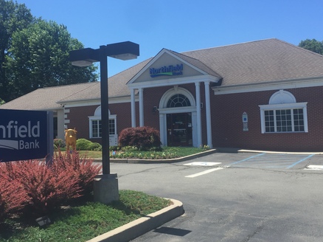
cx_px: 146
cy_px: 112
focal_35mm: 41
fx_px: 382
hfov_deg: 45.7
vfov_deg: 35.1
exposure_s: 1/1364
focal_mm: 4.15
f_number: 2.2
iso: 32
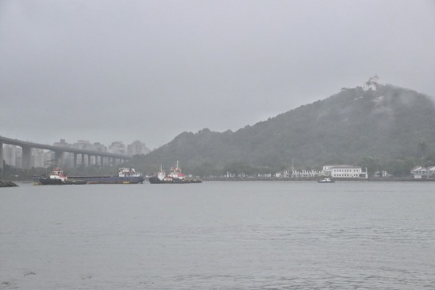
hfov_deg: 23.9
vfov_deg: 16.1
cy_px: 144
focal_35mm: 85
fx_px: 1027
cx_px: 218
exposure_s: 1/8000
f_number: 5.6
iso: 2500
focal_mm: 56
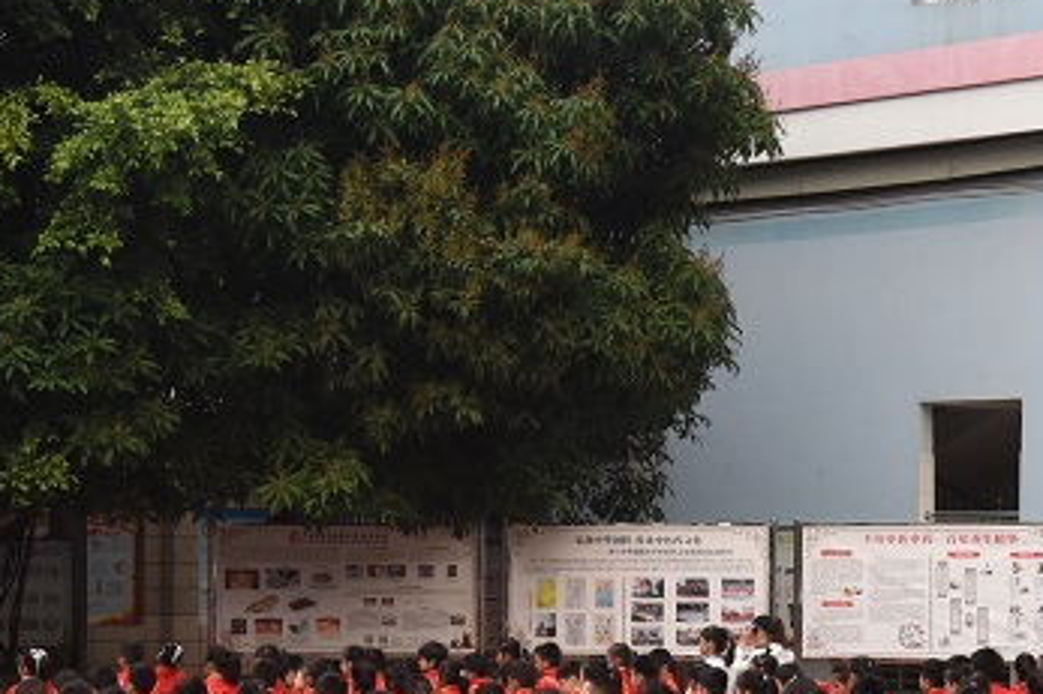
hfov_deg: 17.1
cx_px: 544
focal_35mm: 120
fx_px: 3475
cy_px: 616
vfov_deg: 11.3
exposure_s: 1/400
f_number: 10
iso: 2000
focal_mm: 52
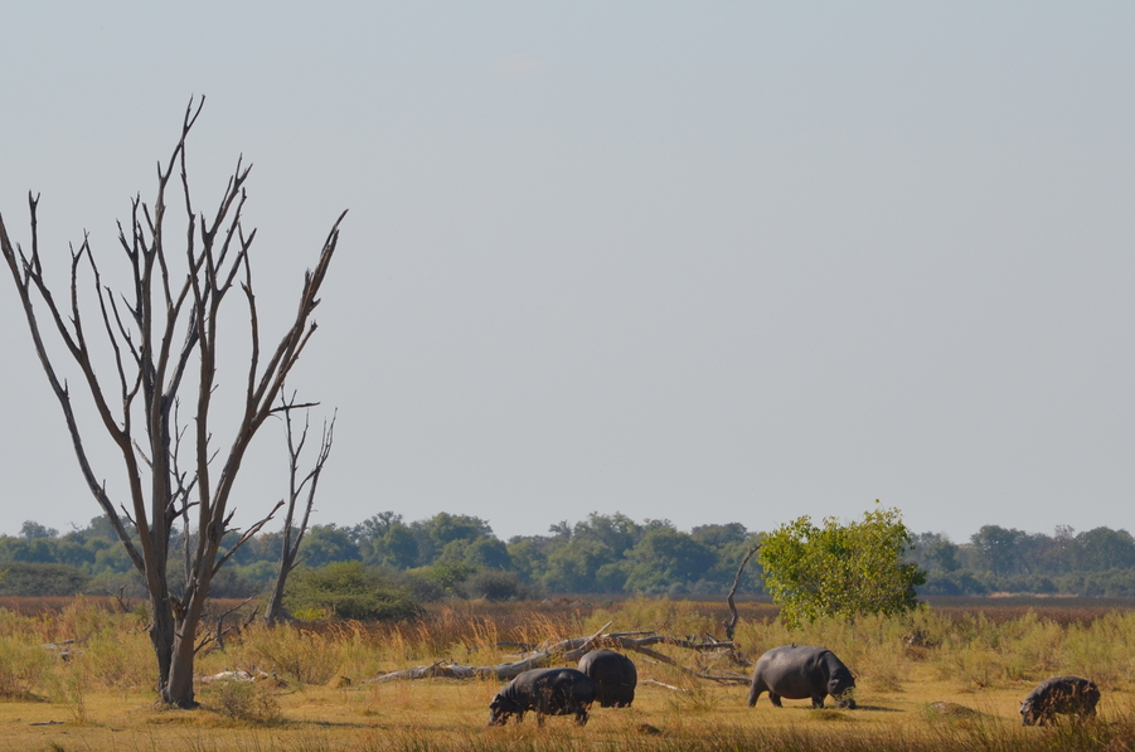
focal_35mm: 416
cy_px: 372
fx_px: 13081
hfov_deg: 5.0
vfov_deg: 3.3
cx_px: 600
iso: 200
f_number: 7.1
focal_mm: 195
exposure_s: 1/800
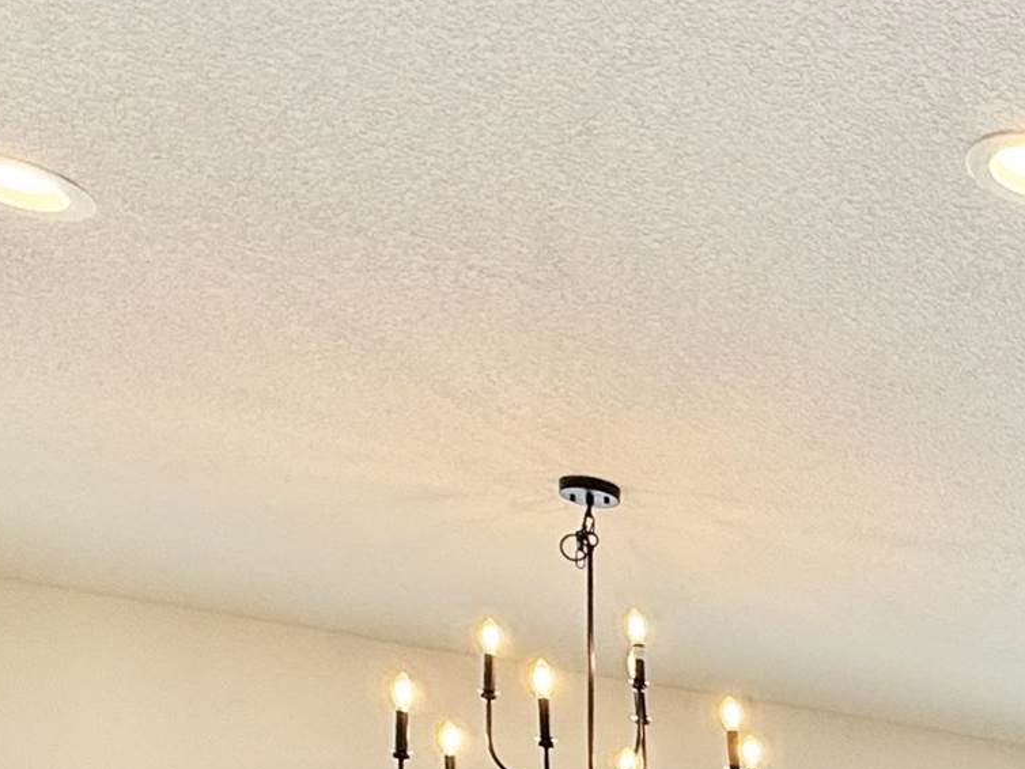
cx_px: 1461
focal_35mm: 57
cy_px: 1179
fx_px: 1688
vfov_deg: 21.3
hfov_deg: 26.4
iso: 64
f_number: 2.2
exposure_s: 1/135
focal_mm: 2.22
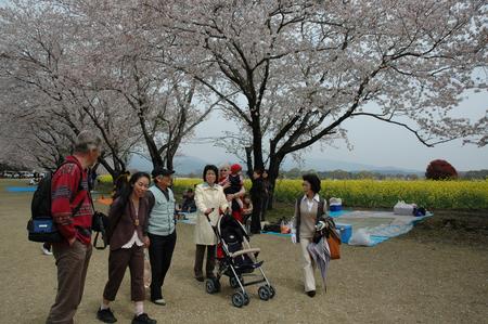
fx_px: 366
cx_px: 244
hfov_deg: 67.4
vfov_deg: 47.8
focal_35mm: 27
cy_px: 162
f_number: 10
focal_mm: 18
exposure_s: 1/320
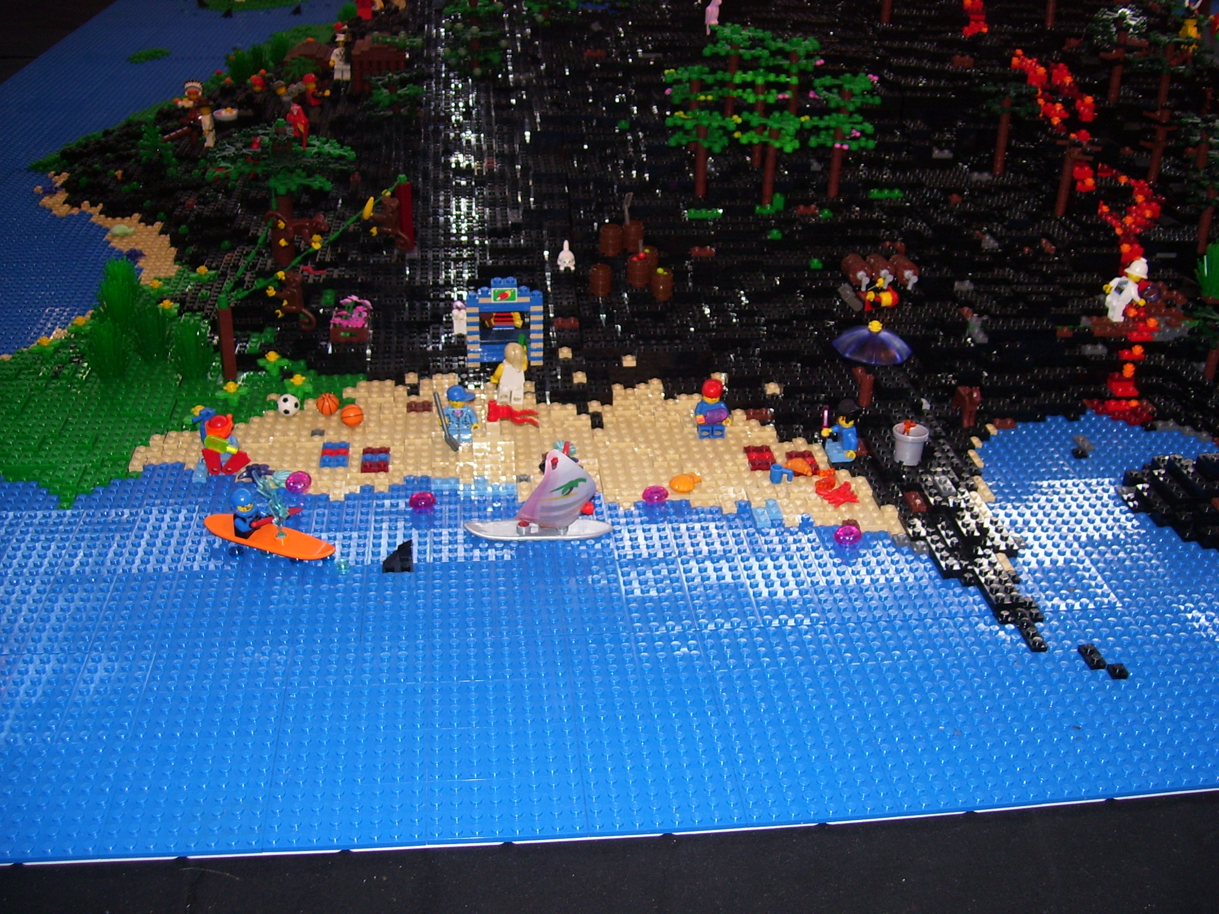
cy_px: 457
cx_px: 610
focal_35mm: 36
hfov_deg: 51.4
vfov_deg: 39.7
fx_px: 1268
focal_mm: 6
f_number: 2.7
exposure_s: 1/60
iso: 80
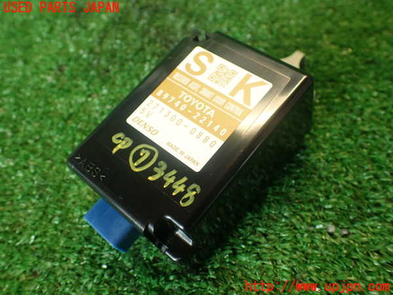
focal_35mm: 32
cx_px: 196
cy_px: 148
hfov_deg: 56.8
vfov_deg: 44.2
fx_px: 363
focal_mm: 5.79
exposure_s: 1/40
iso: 200
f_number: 2.4
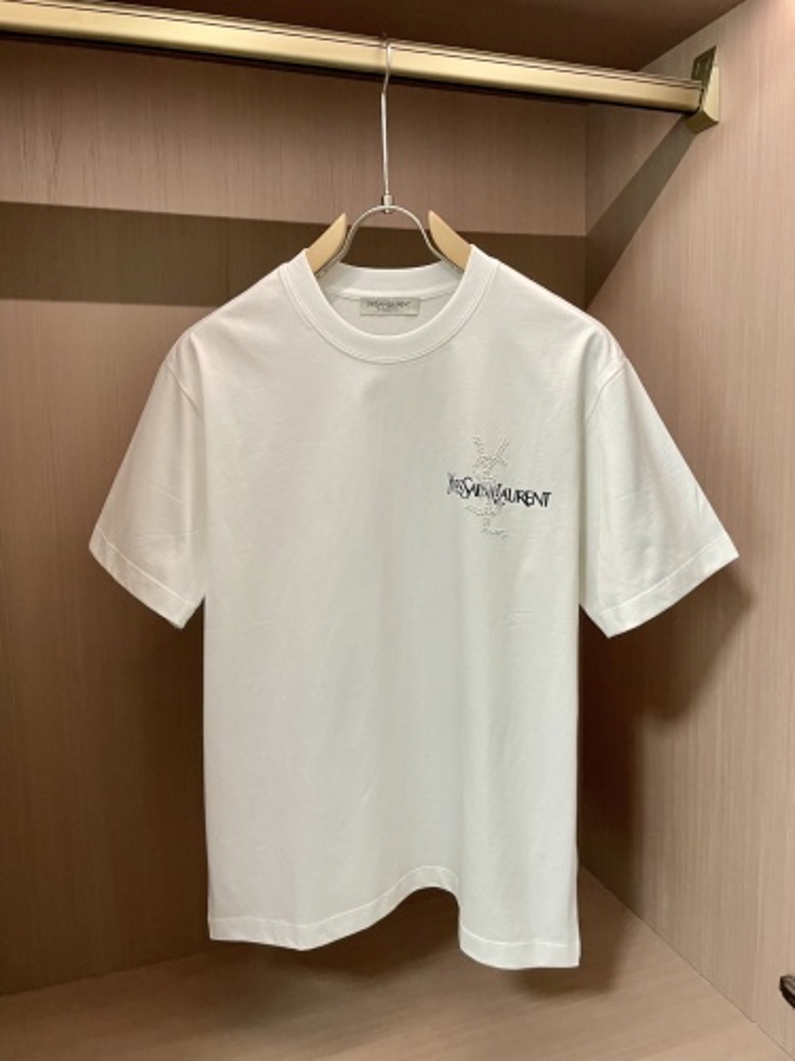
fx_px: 796
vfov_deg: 67.3
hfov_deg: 53.1
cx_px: 398
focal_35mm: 26
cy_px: 530
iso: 125
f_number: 1.6
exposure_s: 1/63
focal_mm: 4.2
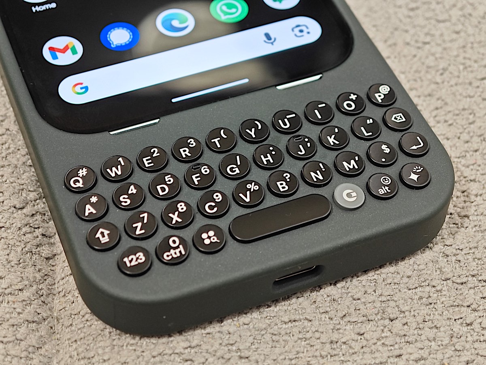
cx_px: 243
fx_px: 1053
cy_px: 182
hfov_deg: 26.0
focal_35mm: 75
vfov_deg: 19.6
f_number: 2
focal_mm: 10
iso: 640
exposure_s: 1/33.3
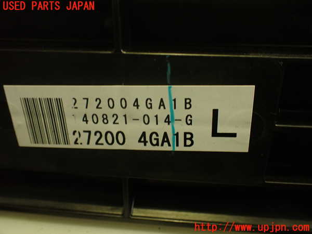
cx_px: 156
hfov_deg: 56.8
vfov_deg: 44.2
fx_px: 288
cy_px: 117
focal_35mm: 32
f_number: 2.4
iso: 250
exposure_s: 1/30
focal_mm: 5.79
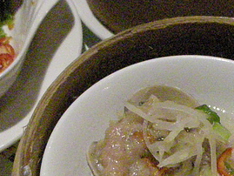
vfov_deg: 18.7
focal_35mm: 78
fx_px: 528
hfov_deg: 24.7
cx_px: 174
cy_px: 141
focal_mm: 5.8
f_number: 2.8
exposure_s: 1/86.4
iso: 1600
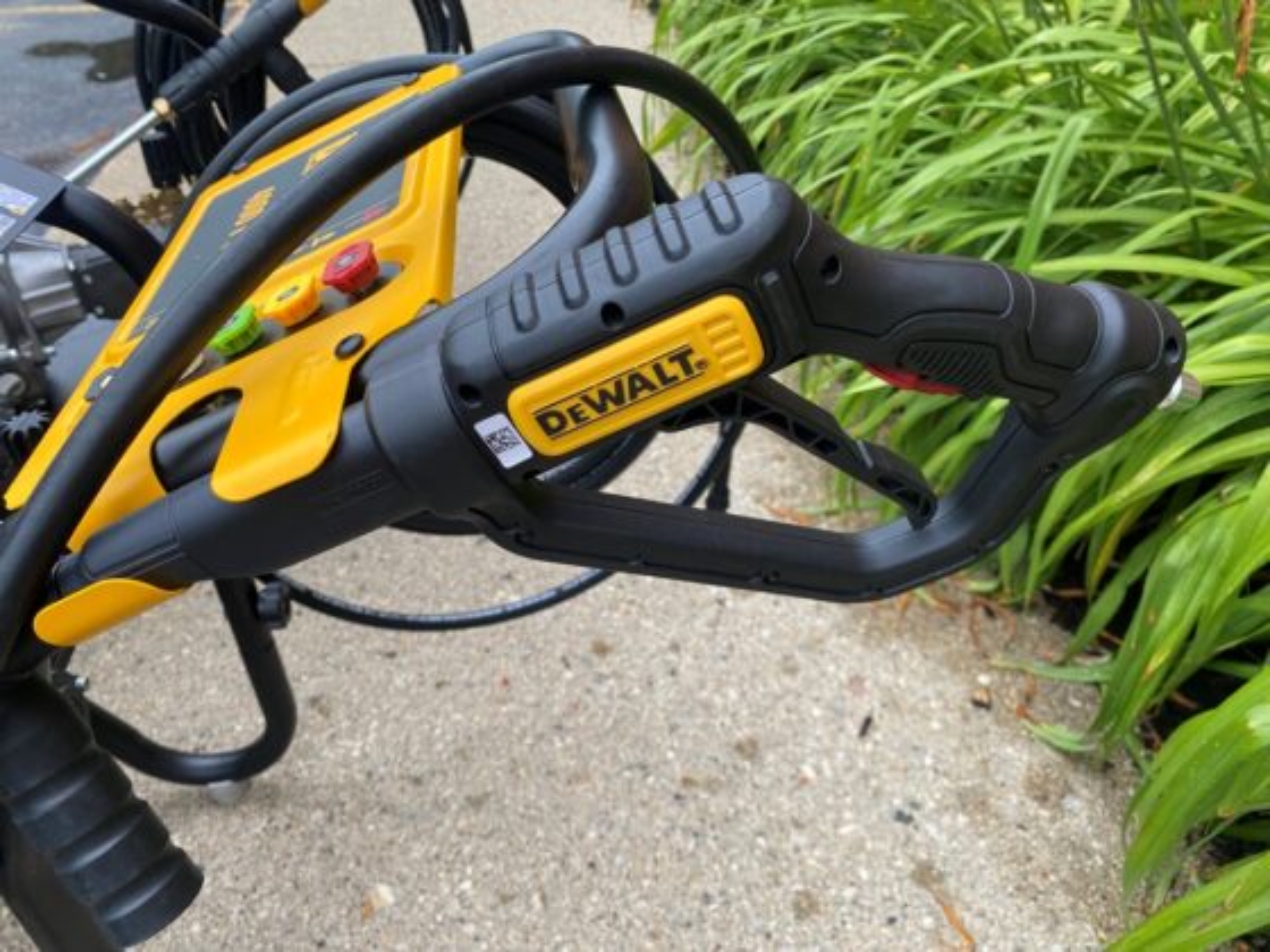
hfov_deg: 67.3
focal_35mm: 26
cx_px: 635
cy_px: 476
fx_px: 954
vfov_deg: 53.1
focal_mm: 4.25
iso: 32
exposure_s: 1/658
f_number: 1.8
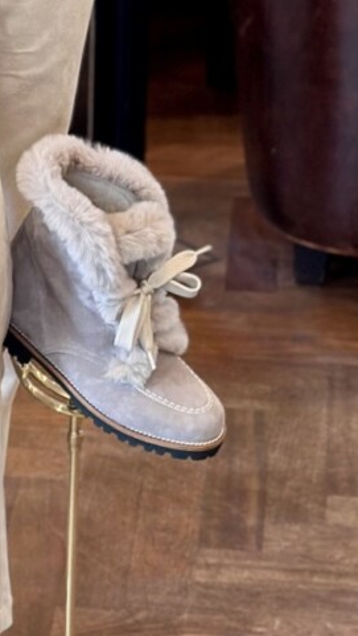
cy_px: -276
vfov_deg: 12.6
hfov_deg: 7.4
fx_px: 2747
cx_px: 104
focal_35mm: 163
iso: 80
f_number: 1.78
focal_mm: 6.86
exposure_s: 1/100
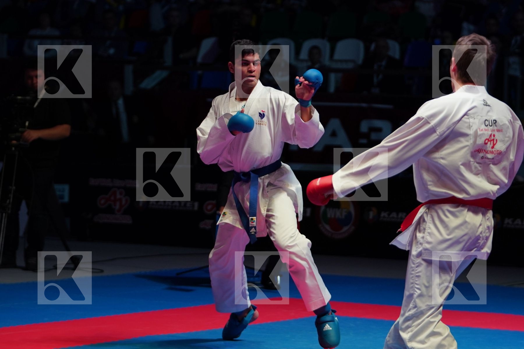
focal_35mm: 175
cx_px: 262
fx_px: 2547
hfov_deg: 11.7
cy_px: 174
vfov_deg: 7.8
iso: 1250
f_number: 2.8
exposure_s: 1/1000
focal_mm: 117
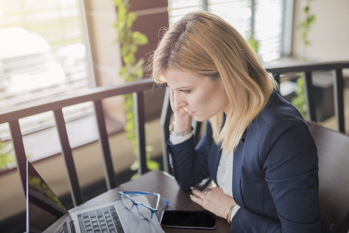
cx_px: 174
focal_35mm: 35
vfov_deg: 37.9
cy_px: 116
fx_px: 339
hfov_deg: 54.4
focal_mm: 35
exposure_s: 1/160
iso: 100
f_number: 1.4
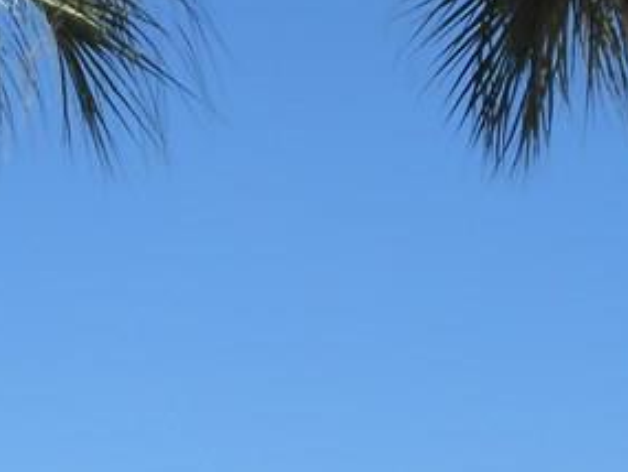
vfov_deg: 9.1
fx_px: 2868
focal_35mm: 158
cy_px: 765
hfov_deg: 12.1
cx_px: -225
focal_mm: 7.8
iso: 80
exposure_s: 1/640
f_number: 4.5
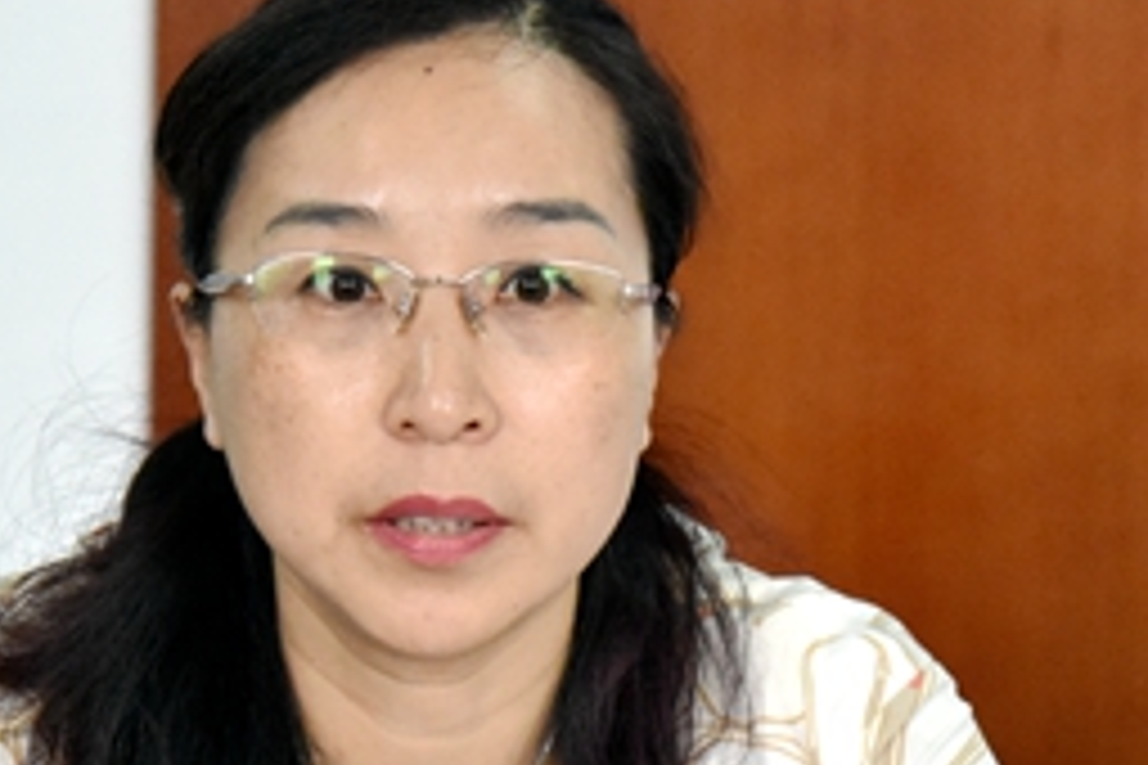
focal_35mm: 200
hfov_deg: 10.3
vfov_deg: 6.8
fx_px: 6377
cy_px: 778
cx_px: 419
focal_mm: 85
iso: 6400
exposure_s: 1/320
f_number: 5
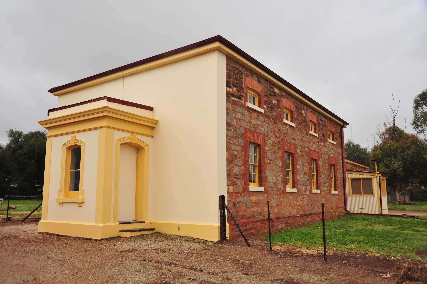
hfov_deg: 58.7
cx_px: 214
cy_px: 142
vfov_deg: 41.1
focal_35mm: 32
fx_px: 379
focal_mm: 32
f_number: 9
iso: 200
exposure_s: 1/250
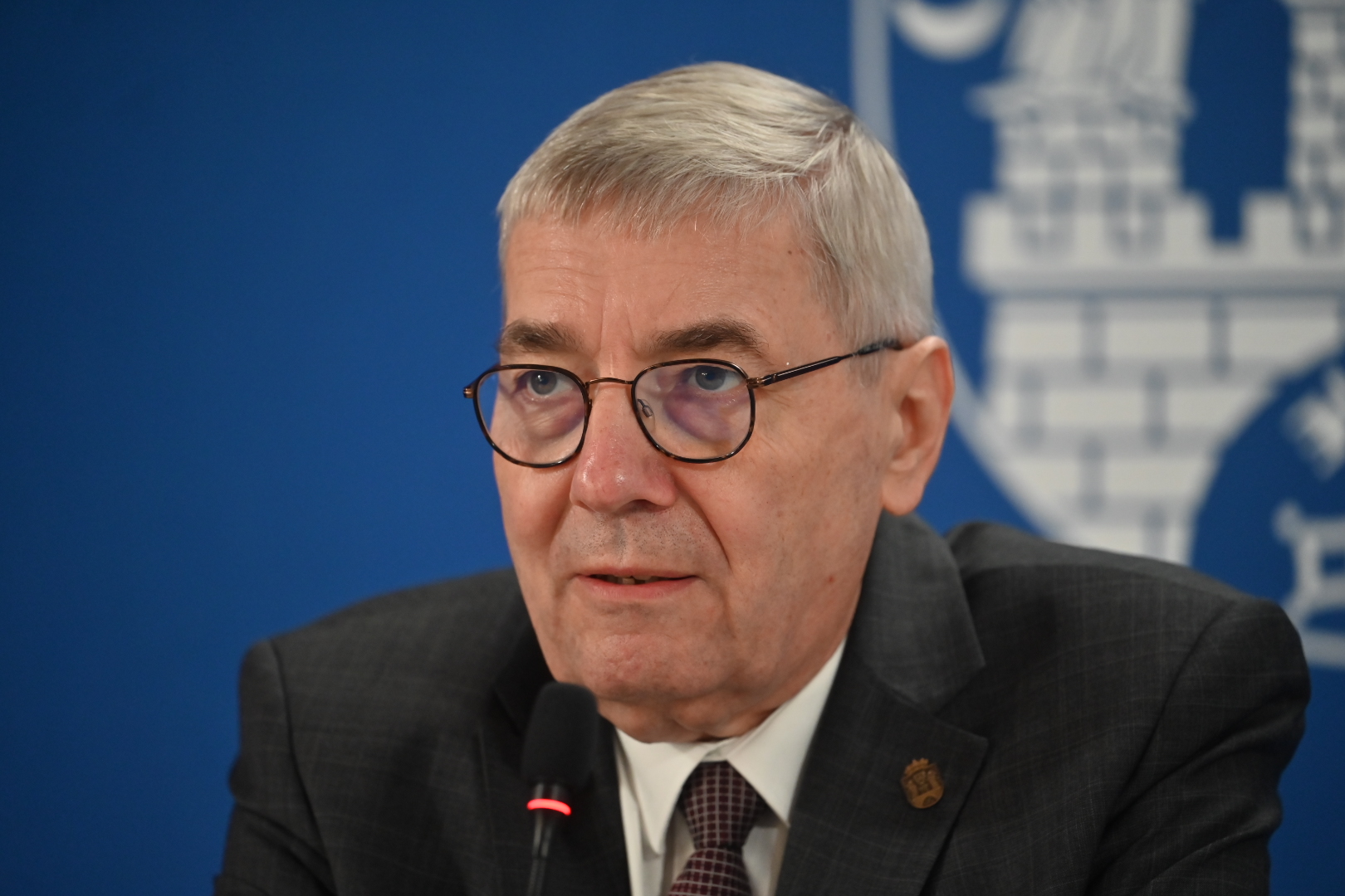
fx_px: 6724
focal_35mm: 180
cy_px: 448
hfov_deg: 11.4
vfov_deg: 7.6
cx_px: 672
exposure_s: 1/400
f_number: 2.8
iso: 1800
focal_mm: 180
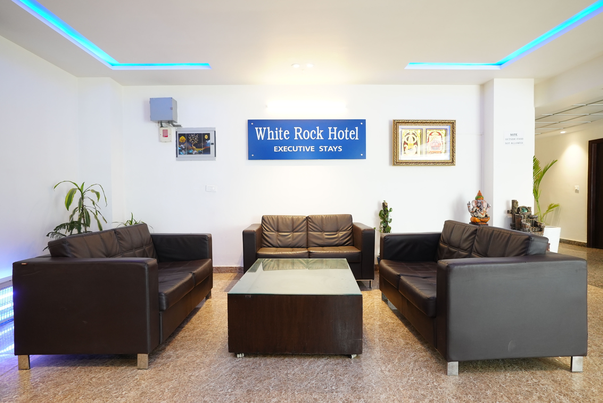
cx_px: 302
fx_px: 318
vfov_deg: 64.6
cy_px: 202
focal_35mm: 19
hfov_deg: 86.9
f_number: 3.5
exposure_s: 1/160
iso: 2000
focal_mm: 19
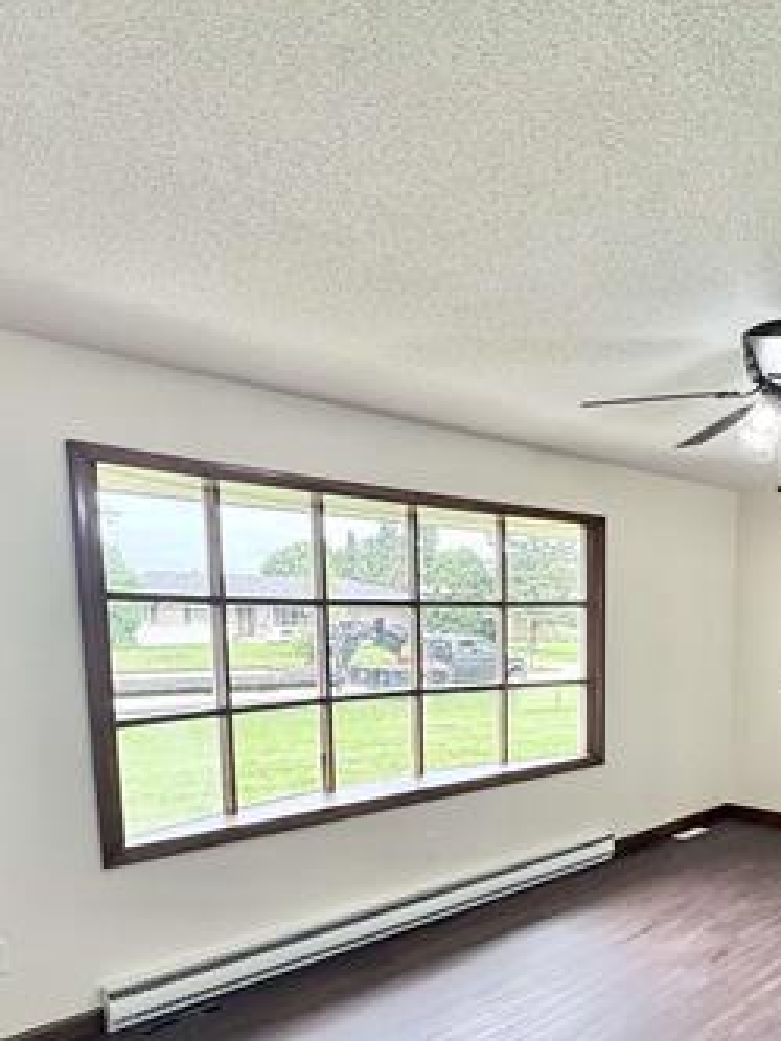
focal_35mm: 27
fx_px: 812
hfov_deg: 50.3
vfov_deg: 62.6
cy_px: 743
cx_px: 527
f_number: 2.2
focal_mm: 2.22
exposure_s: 1/120
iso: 50
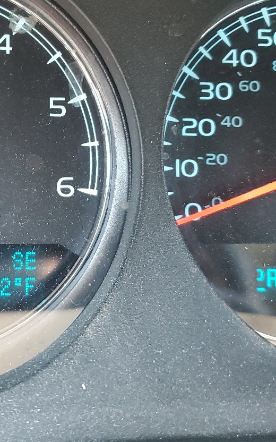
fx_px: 638
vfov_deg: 37.8
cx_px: 32
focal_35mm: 53
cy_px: 155
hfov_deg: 23.8
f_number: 1.5
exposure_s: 1/60.2
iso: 301
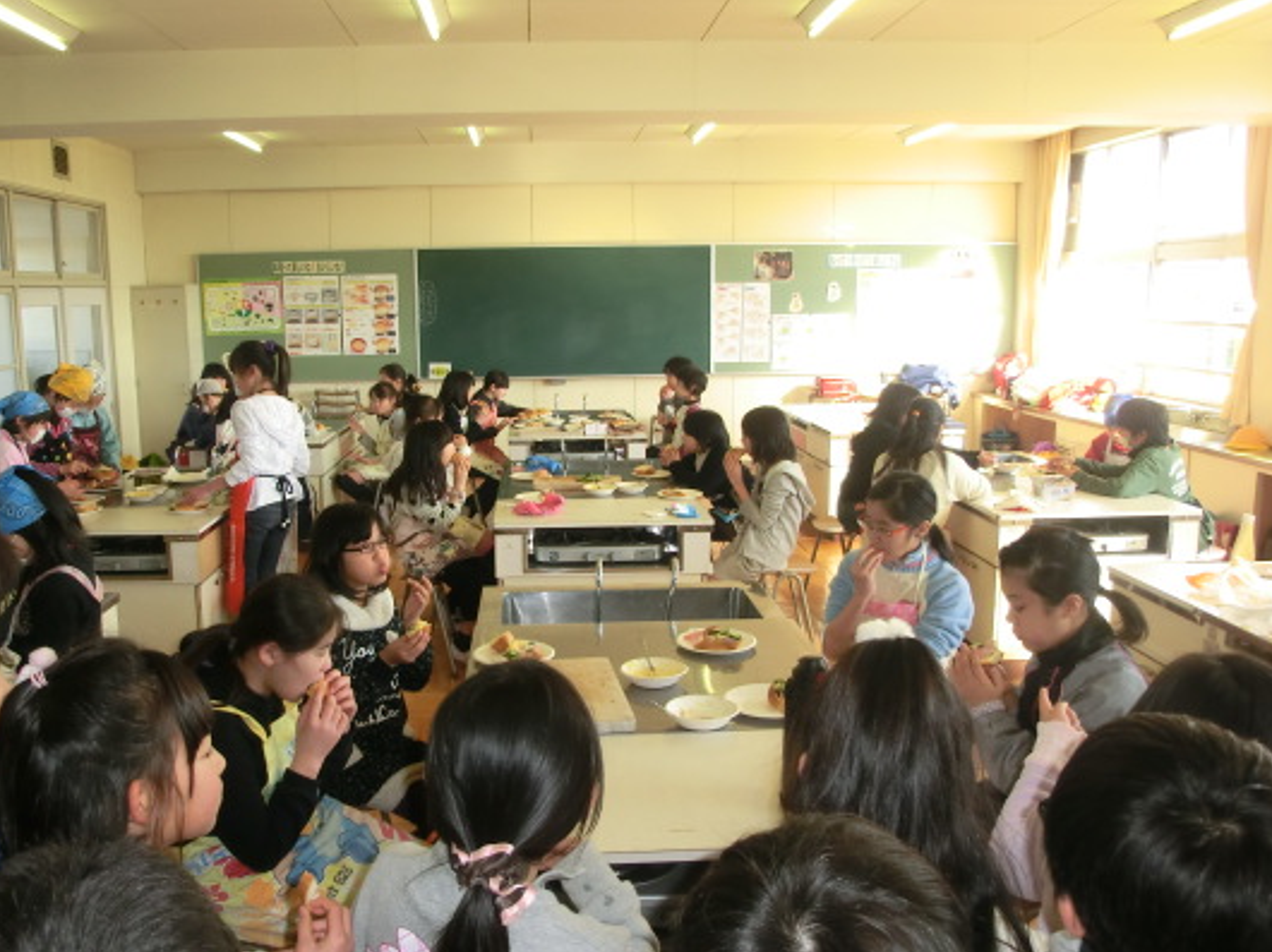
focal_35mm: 29
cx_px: 547
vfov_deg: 48.2
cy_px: 472
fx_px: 1065
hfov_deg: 61.4
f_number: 3
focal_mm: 4.24
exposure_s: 1/100
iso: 125
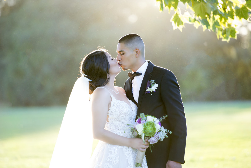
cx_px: 126
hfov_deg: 10.3
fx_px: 1395
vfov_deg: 6.9
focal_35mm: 200
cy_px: 84
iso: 500
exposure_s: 1/320
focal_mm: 200
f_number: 10
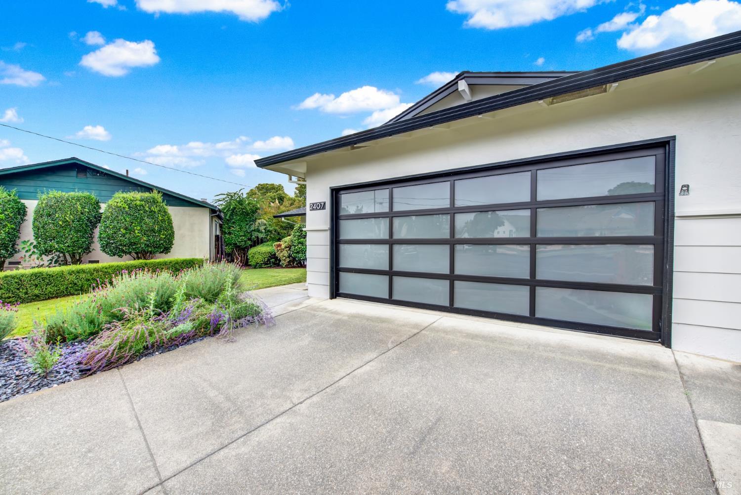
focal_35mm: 14
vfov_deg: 81.3
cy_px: 248
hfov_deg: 104.2
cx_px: 370
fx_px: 288
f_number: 14
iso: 100
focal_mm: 14
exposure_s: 1/30
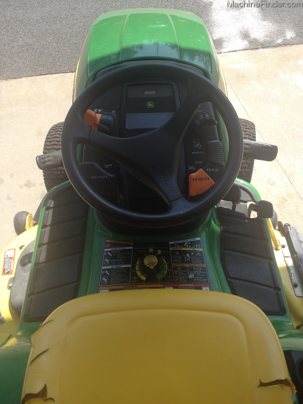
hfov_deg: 40.7
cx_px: 152
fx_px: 408
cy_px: 202
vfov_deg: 52.6
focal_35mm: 35
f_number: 2.4
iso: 50
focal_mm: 4.28
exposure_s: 1/812
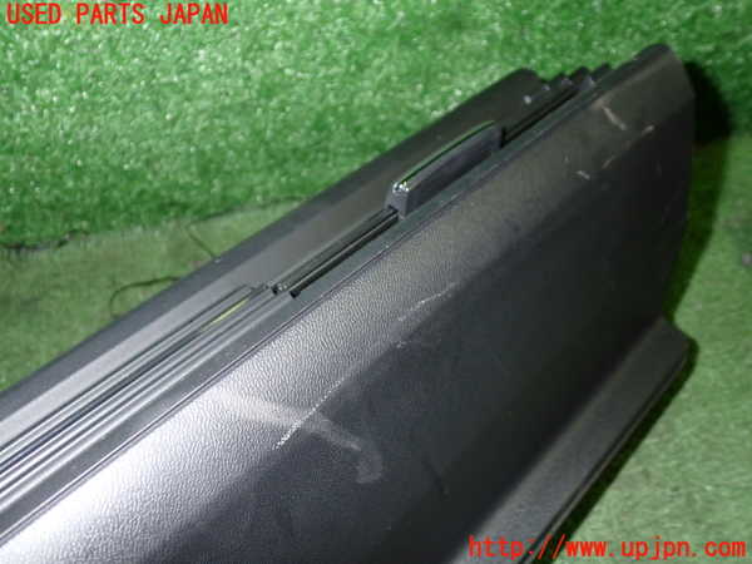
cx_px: 376
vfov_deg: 44.2
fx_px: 695
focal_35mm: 32
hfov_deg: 56.8
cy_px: 282
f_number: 7.1
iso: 500
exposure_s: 1/30
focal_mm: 5.79
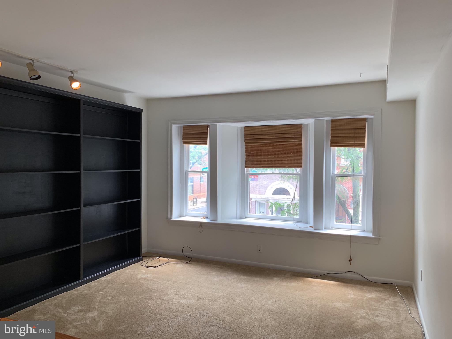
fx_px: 339
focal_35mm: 26
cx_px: 226
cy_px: 170
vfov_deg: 53.1
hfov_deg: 67.3
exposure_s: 1/120
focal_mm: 4.25
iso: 80
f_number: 1.8
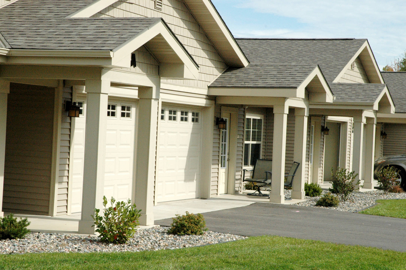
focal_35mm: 84
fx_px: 947
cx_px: 203
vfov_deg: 16.2
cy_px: 135
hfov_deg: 24.2
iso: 1000
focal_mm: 56
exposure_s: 1/1000
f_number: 16
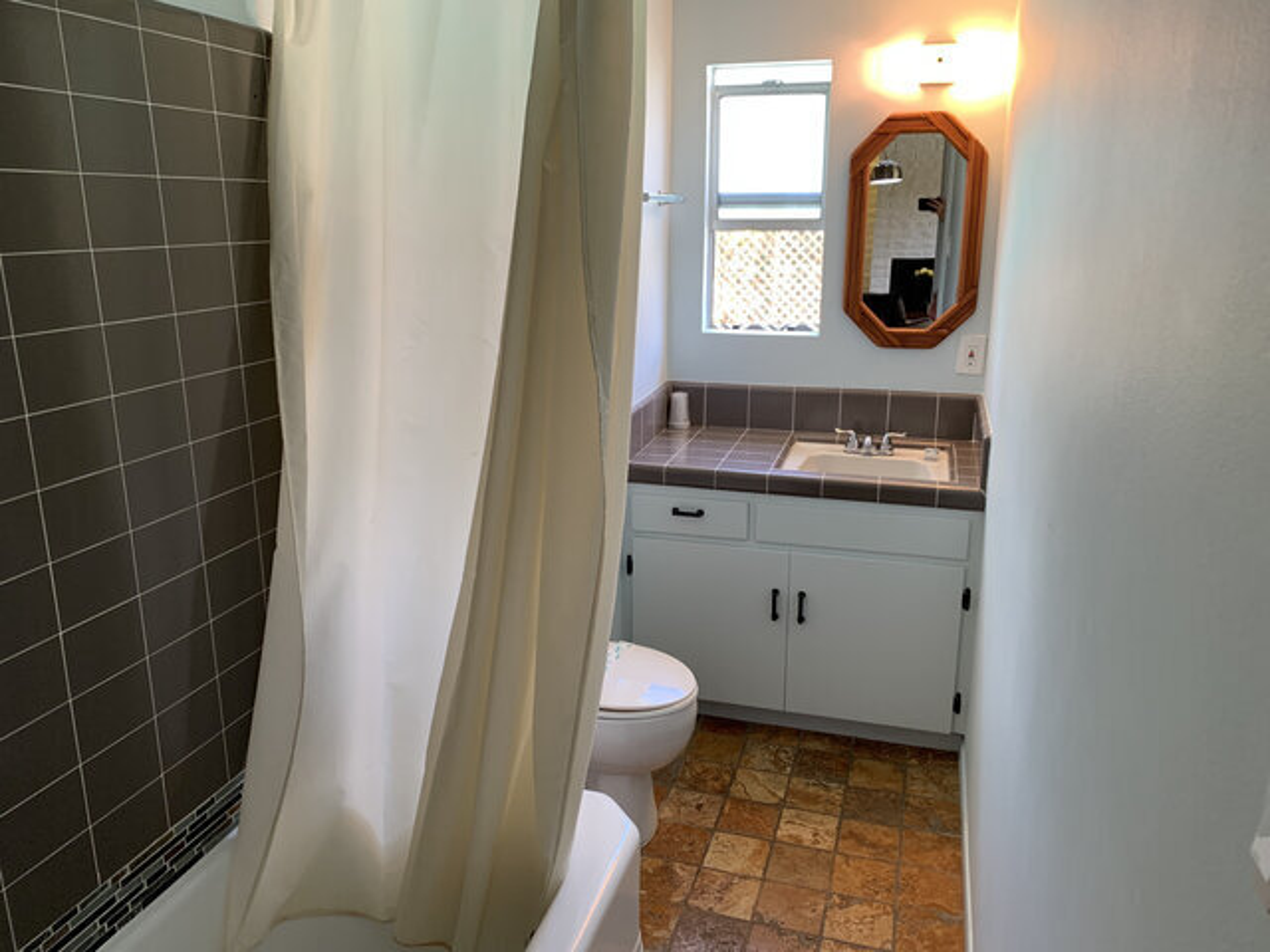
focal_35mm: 26
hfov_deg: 67.3
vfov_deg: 53.1
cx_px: 635
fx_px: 954
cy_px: 476
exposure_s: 1/60
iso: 100
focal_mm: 4.25
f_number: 1.8
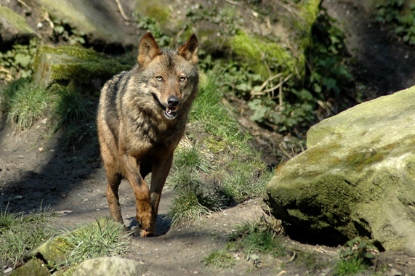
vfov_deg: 4.4
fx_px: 3629
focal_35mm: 315
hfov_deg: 6.5
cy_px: 138
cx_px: 208
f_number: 5.6
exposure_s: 1/1000
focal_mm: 210
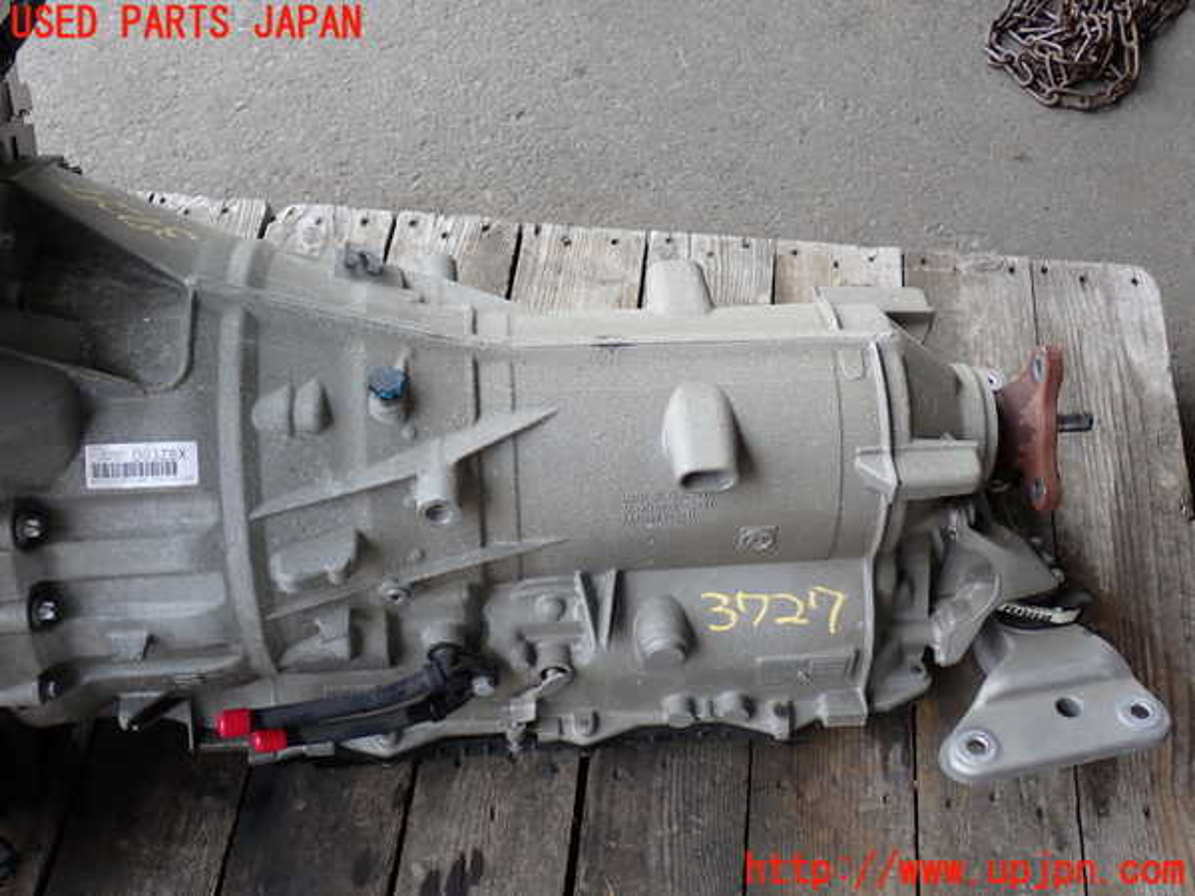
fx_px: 1519
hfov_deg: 42.9
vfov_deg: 32.9
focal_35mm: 44
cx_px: 598
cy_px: 448
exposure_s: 1/100
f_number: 2.9
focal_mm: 7.84
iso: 100
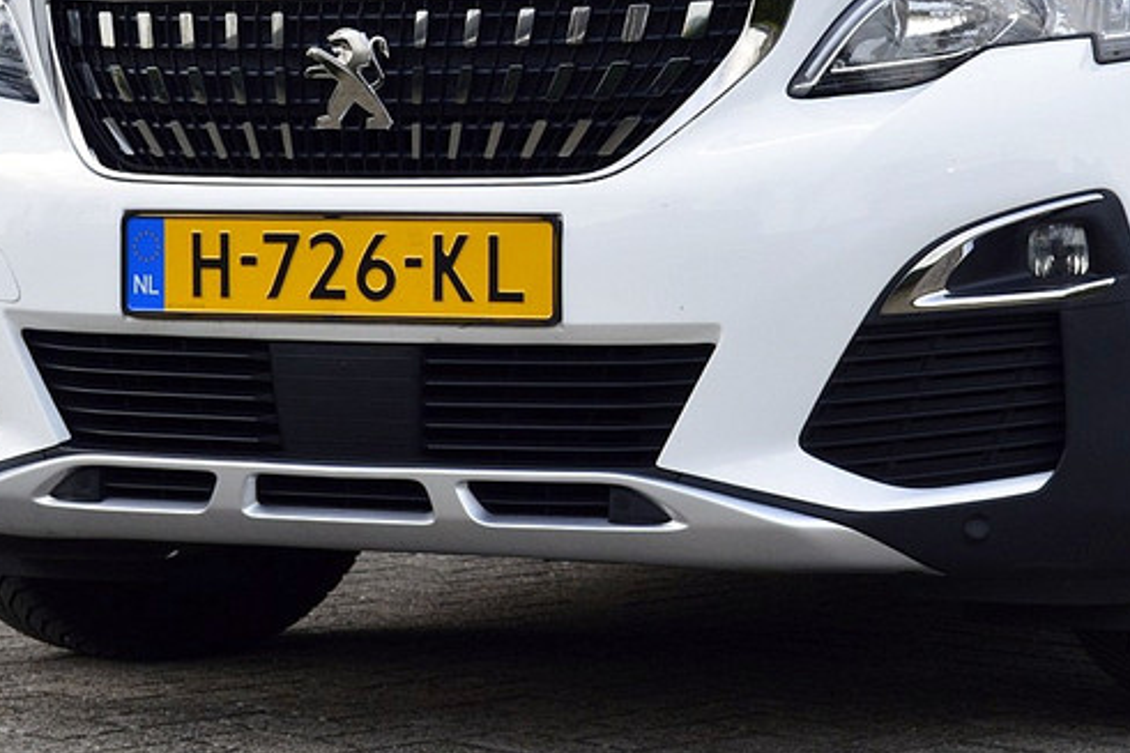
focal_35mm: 119
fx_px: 3734
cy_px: 75
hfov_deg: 17.2
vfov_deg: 11.4
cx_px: 757
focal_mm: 38
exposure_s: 1/250
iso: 400
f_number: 10
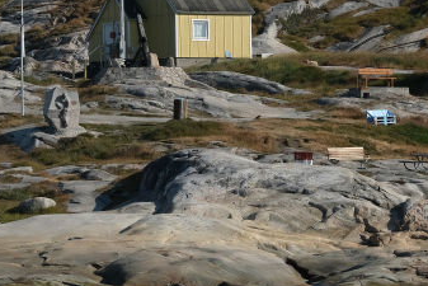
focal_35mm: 431
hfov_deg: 4.8
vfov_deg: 3.2
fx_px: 5126
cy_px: 3
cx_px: -149
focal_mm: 94.5
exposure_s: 1/1250
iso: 200
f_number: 5.6
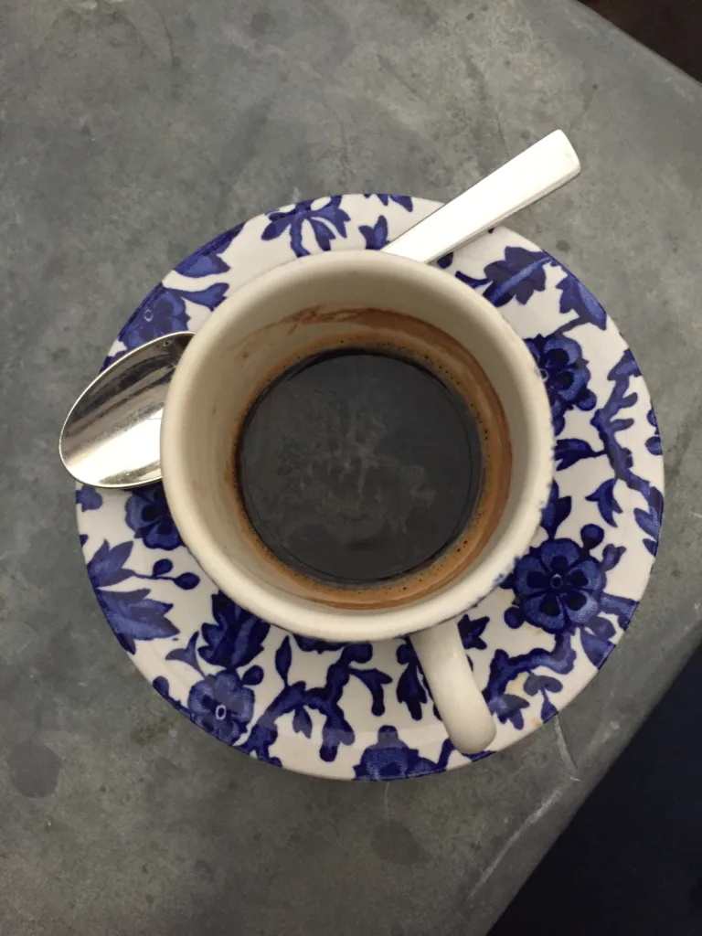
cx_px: 351
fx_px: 784
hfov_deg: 48.2
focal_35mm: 29
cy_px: 468
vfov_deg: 61.7
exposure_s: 1/30
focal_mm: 4.15
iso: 250
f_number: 2.2
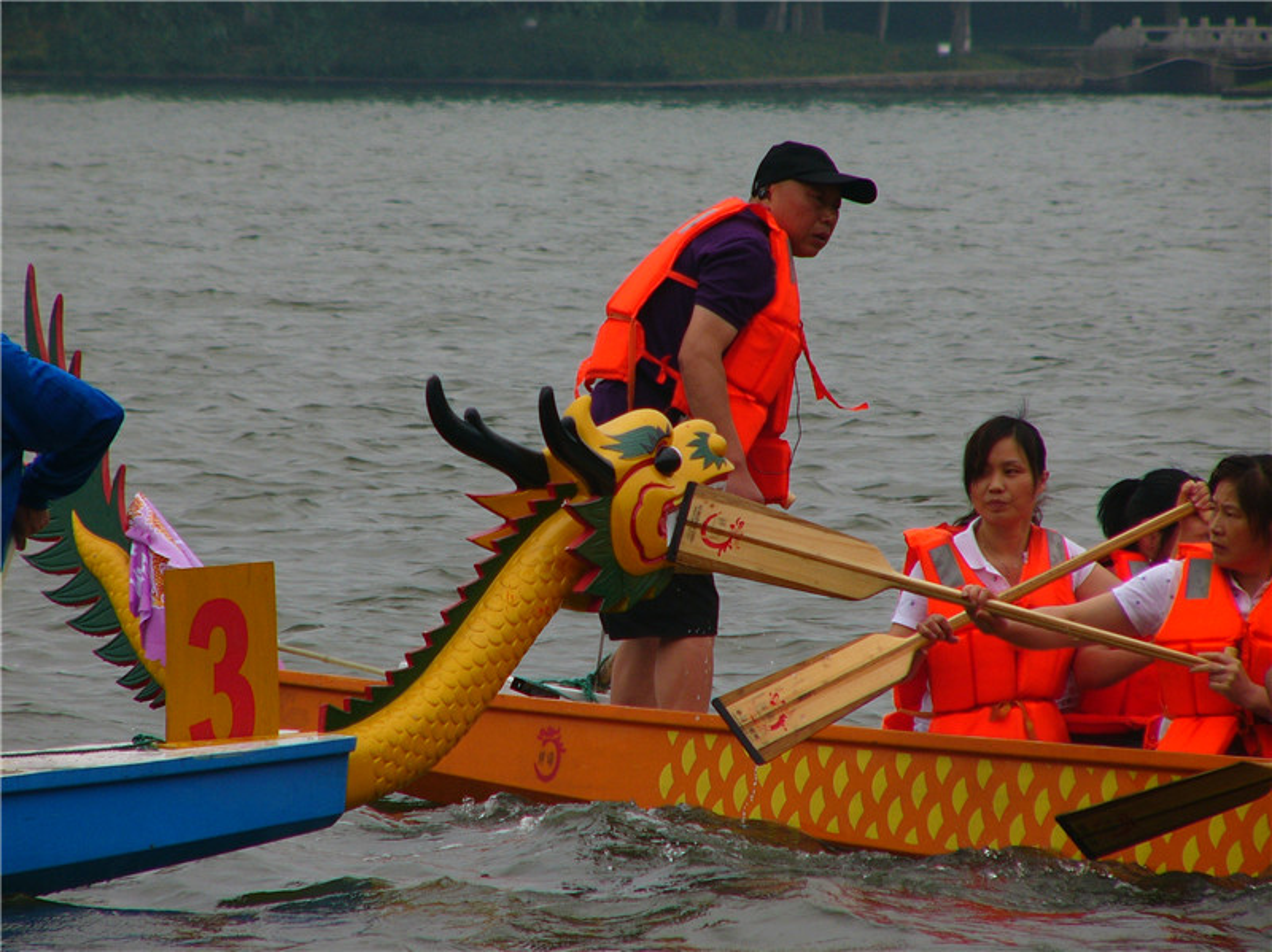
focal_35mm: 432
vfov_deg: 3.4
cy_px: 476
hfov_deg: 4.6
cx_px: 636
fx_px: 15865
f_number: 4
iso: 50
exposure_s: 1/320
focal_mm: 72
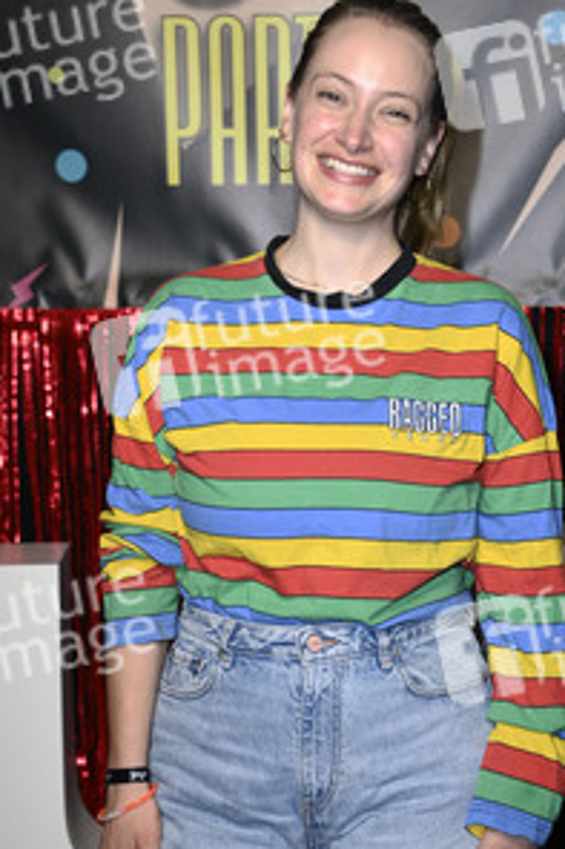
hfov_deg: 14.8
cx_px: 321
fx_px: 2168
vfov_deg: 22.1
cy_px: 493
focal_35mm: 92
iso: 1600
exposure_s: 1/250
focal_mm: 68
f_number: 5.6
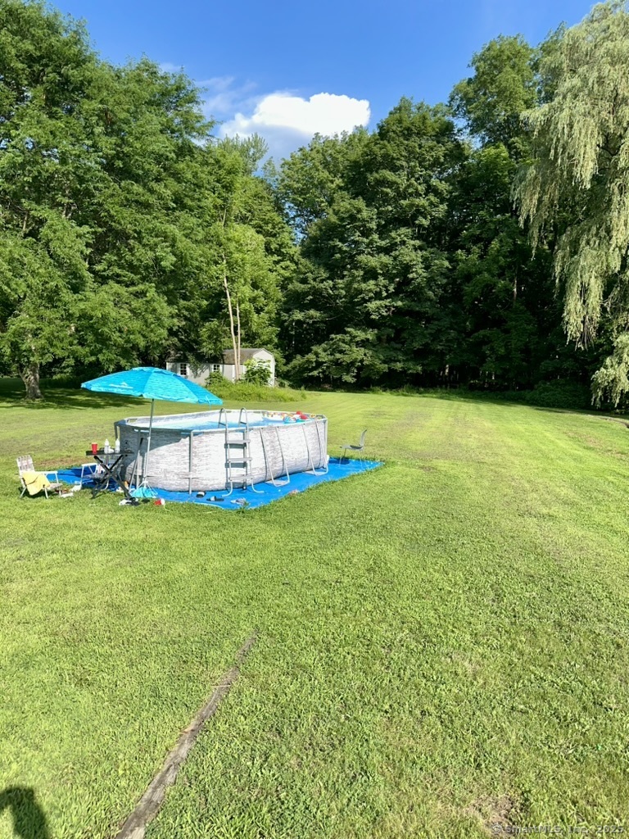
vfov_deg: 71.6
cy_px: 420
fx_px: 581
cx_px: 314
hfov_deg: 56.8
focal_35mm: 24
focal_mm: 6.86
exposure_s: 1/3472
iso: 80
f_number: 1.78
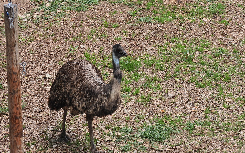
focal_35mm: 144
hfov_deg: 14.5
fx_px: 961
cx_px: 123
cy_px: 88
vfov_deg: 9.1
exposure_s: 1/320
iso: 100
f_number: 4
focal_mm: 24.1
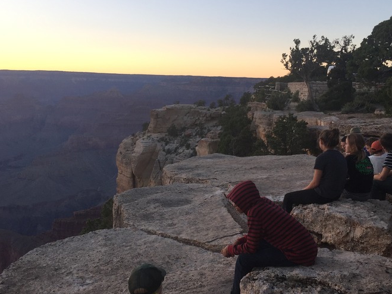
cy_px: 184
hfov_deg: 42.9
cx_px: 181
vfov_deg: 32.7
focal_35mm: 44
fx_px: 498
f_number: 2.2
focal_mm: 4.15
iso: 32
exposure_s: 1/120
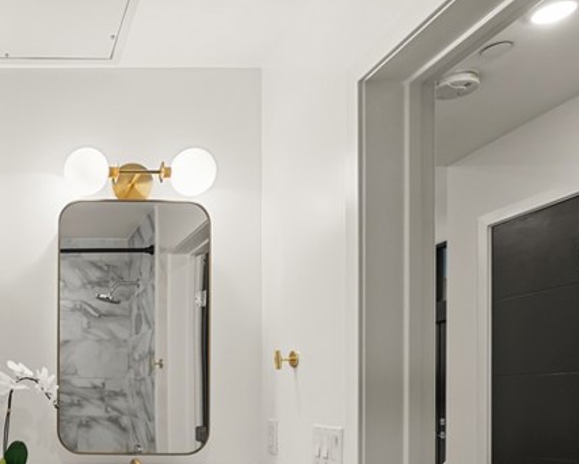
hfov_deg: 42.7
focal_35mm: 37
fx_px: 636
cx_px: 9
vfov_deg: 38.0
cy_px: 393
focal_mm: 16.5
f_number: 8
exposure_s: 1/6
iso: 1250
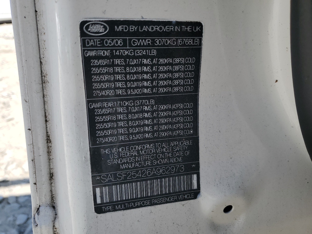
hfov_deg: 67.3
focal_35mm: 26
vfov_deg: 53.1
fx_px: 234
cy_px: 117
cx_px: 156
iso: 50
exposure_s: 1/1111
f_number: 1.5
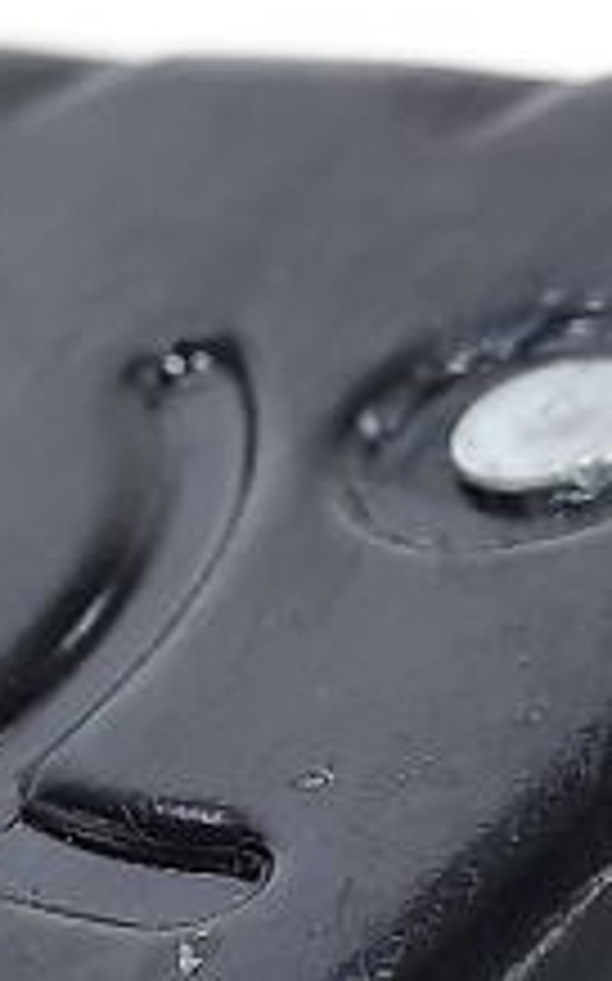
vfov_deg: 14.3
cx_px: 369
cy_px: 598
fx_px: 3901
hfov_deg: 9.0
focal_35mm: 146
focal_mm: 4.6
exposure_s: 1/50
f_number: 2
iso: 100
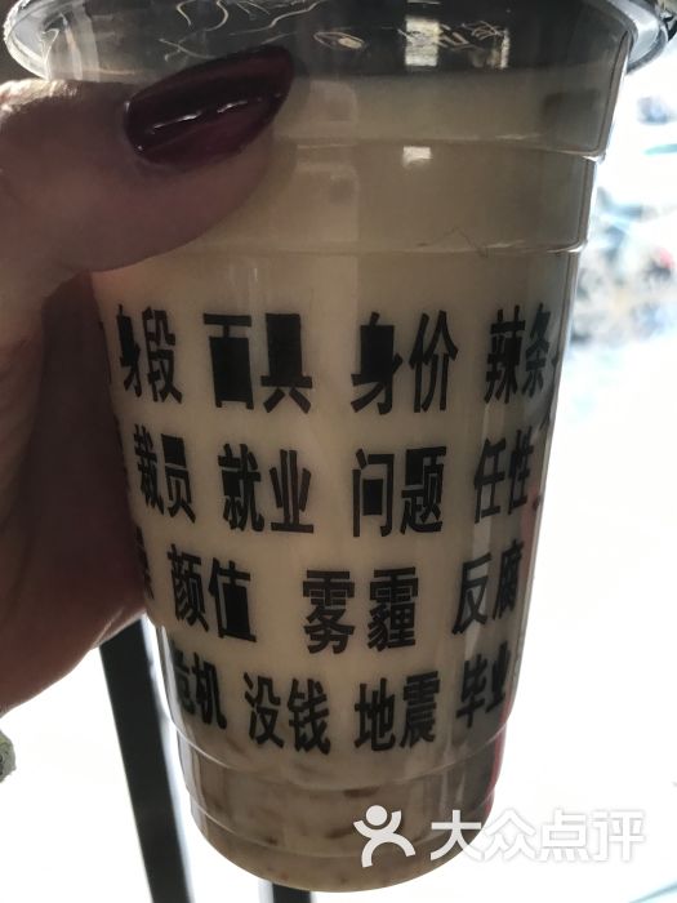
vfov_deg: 63.4
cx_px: 338
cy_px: 452
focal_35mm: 28
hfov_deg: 49.7
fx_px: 730
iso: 40
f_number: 1.8
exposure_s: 1/20
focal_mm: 3.99
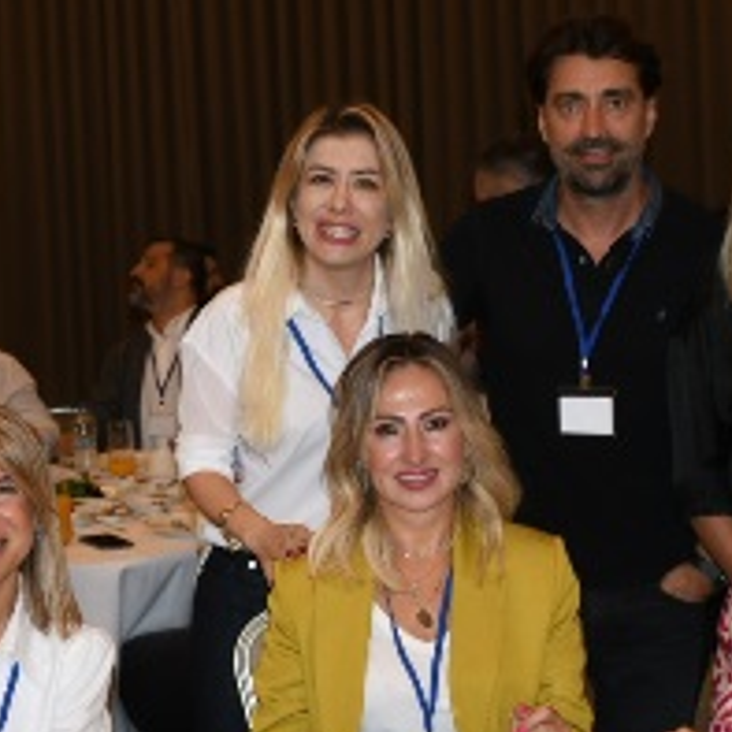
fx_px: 2249
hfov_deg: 18.5
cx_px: 334
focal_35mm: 94
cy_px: 362
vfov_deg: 18.5
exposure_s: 1/60
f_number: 4
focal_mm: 23
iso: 400
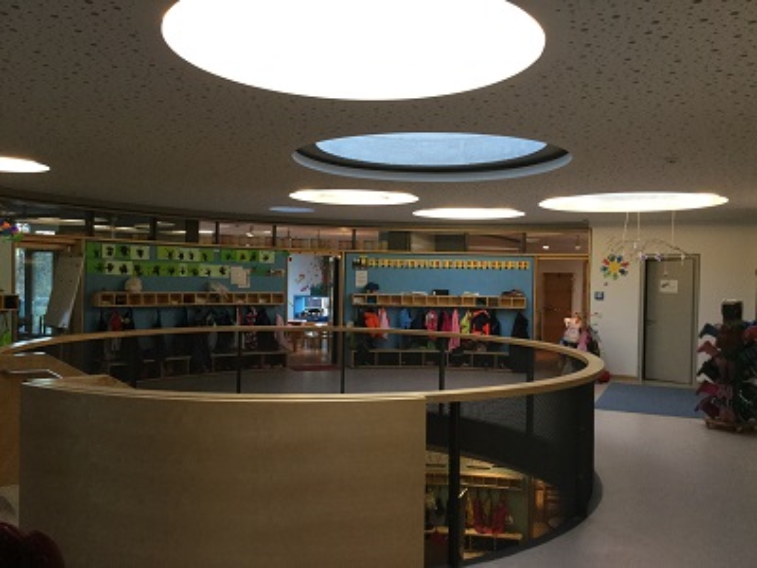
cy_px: 284
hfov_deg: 58.4
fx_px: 678
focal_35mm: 31
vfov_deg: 45.4
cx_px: 378
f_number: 2.4
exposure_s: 1/33
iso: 125
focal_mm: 3.3
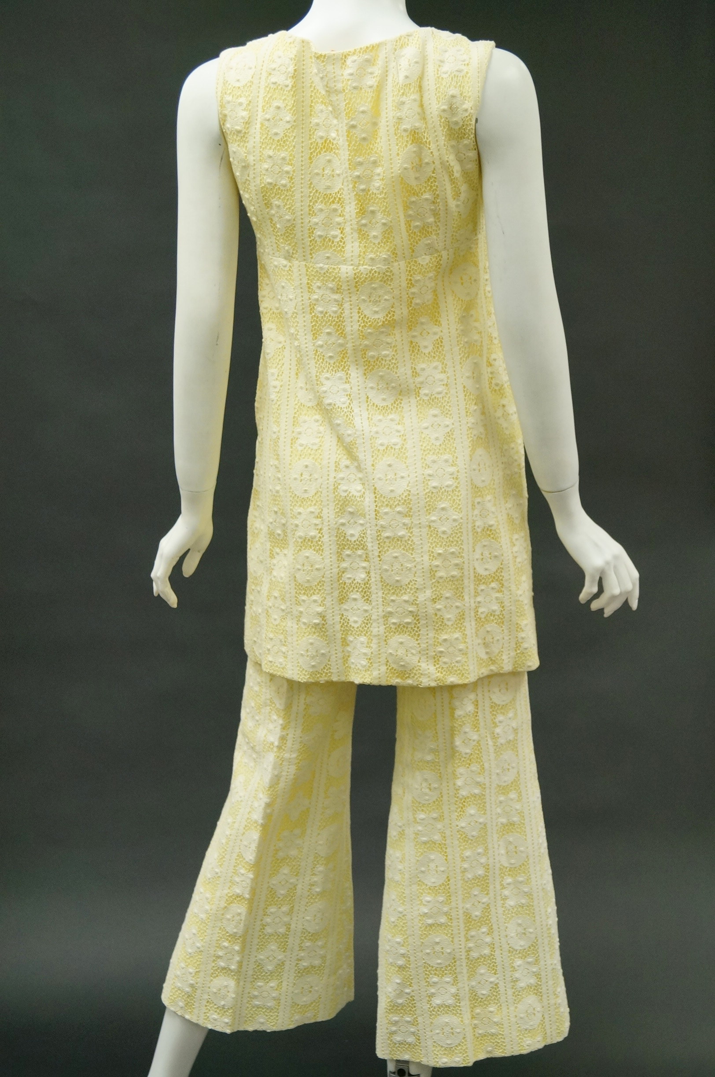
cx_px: 358
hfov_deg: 25.7
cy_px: 538
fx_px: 1569
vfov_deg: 37.9
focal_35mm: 52
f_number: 5
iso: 1000
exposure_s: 1/60
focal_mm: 35
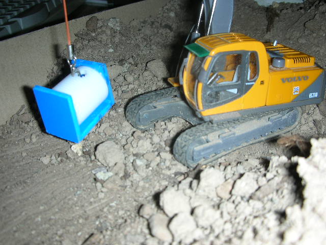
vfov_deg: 40.7
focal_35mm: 35
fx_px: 330
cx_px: 163
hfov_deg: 52.6
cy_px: 122
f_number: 3
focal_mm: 5.8
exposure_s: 1/60.1
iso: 50
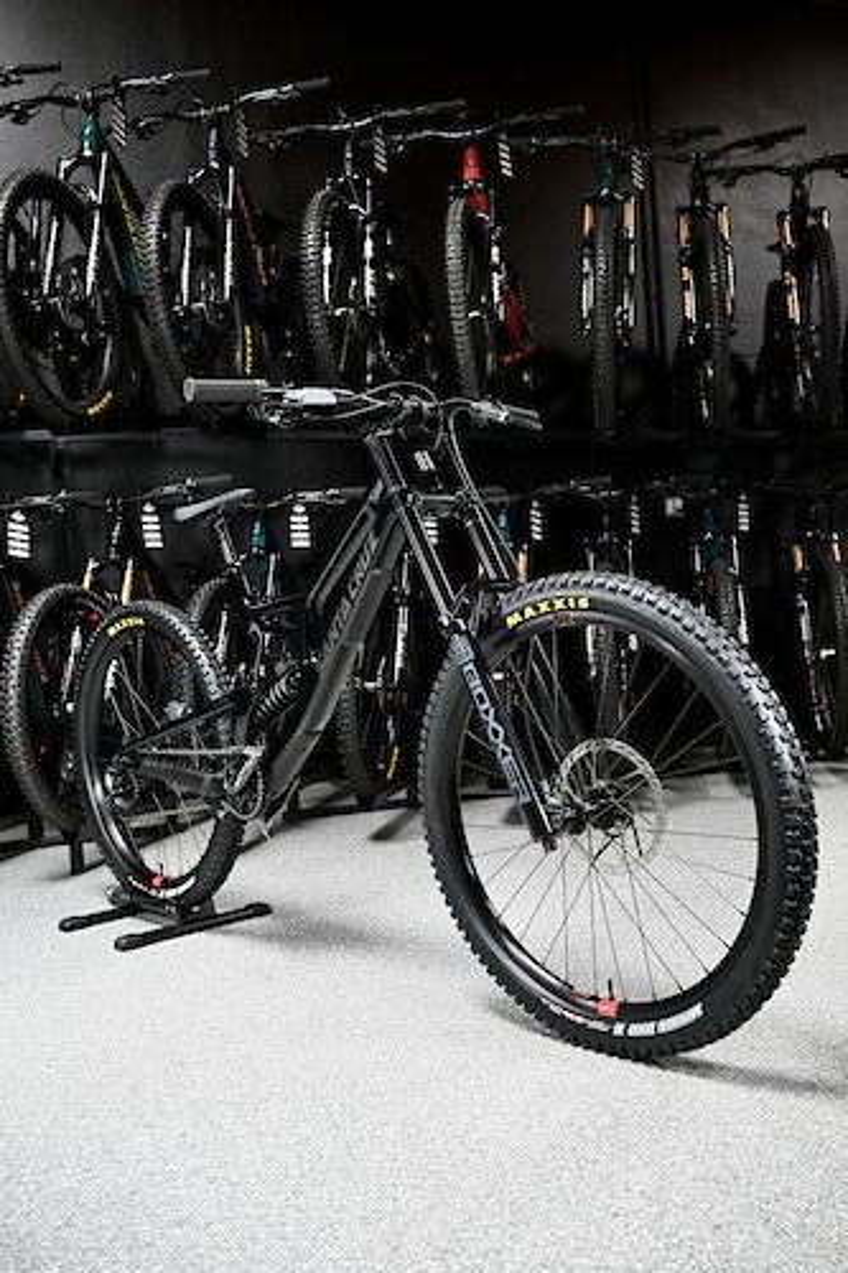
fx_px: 1149
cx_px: 424
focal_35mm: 32
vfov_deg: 58.0
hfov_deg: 40.5
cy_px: 636
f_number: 5.6
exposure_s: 1/13
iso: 250
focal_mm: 32.5
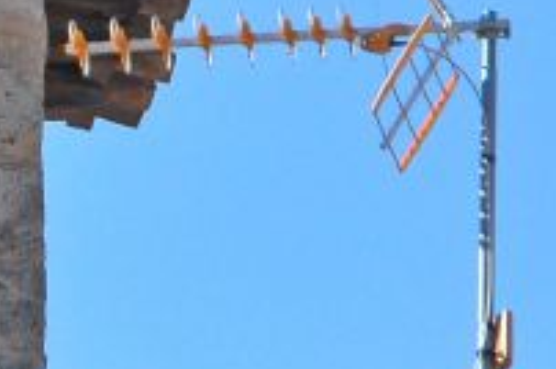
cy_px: -107
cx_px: -523
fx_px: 12282
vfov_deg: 1.7
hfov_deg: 2.6
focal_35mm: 797
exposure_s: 1/1600
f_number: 10
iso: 1600
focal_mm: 105
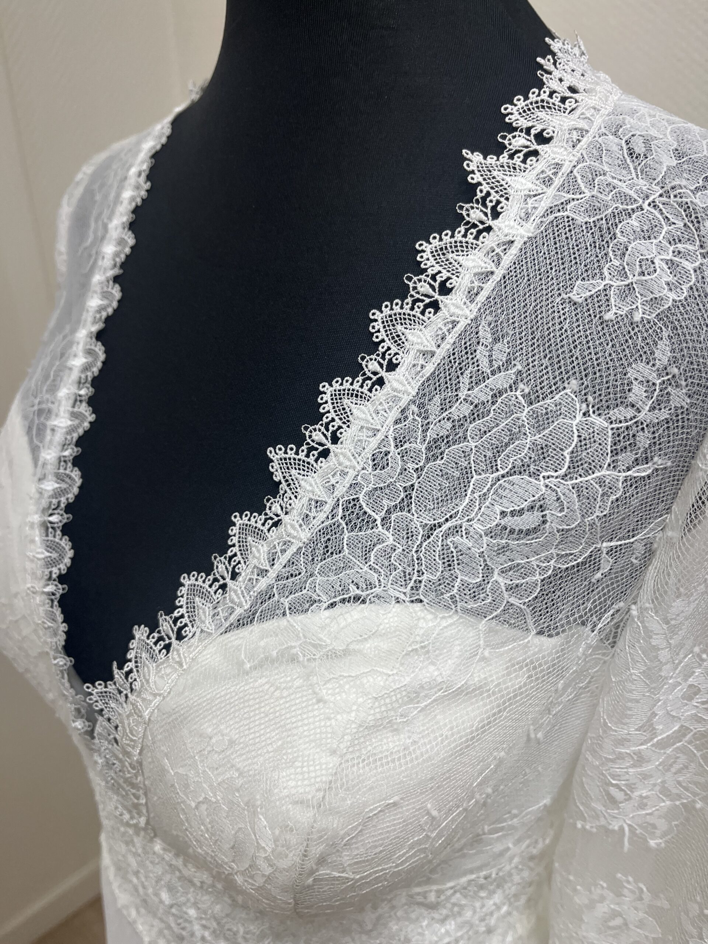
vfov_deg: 67.3
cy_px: 472
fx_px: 709
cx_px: 354
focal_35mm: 26
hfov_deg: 53.1
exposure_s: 1/100
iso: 80
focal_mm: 5.1
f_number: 1.6
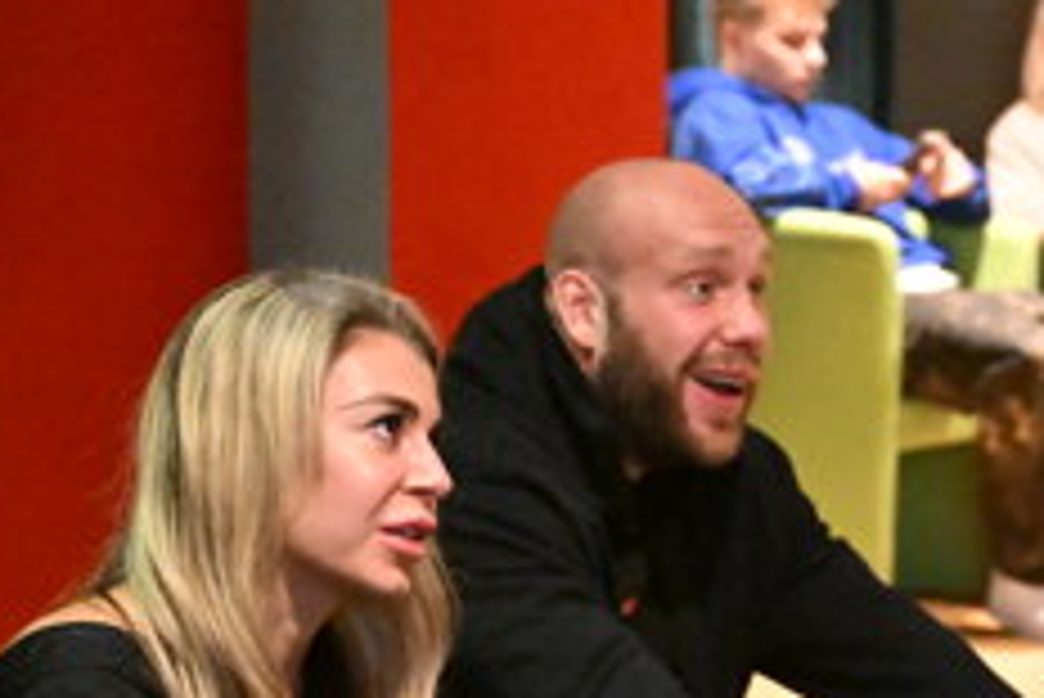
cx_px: 1269
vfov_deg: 11.7
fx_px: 3366
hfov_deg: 16.8
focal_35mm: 116
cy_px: 662
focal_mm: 39
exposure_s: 1/200
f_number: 2.8
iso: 20000
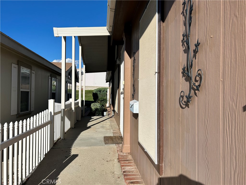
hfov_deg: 67.3
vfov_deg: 53.1
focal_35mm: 26
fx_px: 185
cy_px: 92
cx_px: 123
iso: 50
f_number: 1.5
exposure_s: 1/7463
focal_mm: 5.7
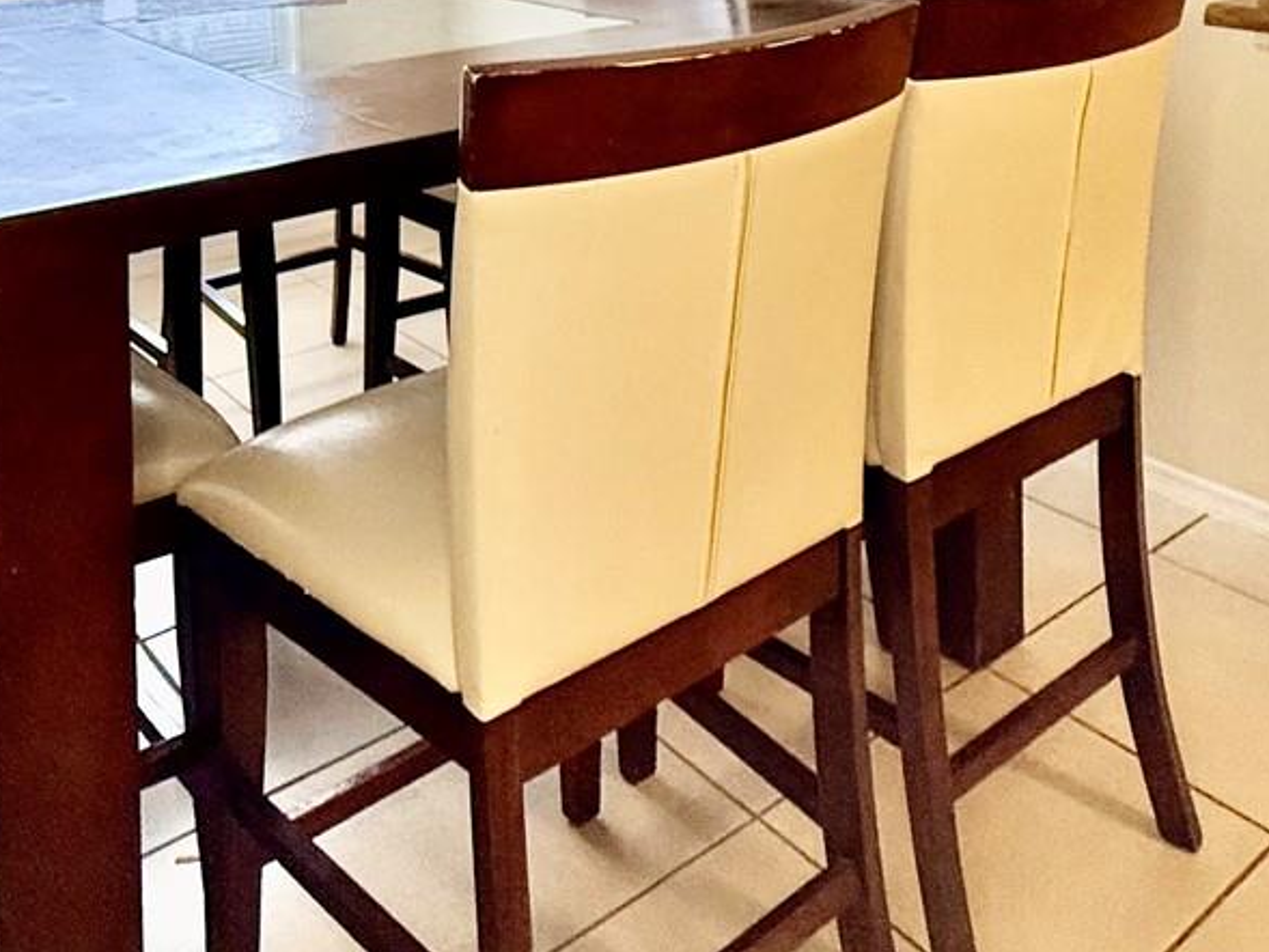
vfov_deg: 32.0
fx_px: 1393
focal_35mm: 38
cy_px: -164
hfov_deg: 48.9
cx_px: 692
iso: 320
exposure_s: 1/126
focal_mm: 2.22
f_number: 2.2
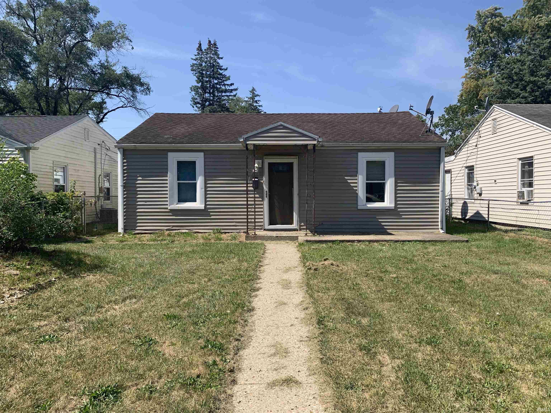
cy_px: 206
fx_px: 414
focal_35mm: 26
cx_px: 276
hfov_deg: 67.3
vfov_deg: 53.1
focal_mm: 4.25
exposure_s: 1/1992
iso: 25
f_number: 1.8
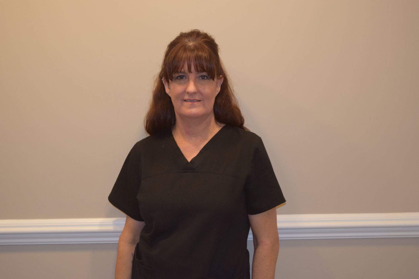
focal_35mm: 69
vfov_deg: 19.7
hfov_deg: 29.2
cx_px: 210
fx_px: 803
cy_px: 140
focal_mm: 46
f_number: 5
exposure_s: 1/60
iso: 900
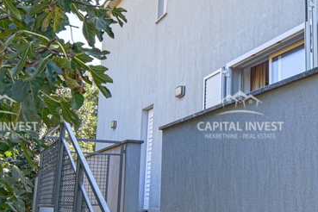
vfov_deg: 34.2
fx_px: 344
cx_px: 147
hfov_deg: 49.5
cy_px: 109
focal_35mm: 39
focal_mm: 12
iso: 100
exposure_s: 1/250
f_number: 8
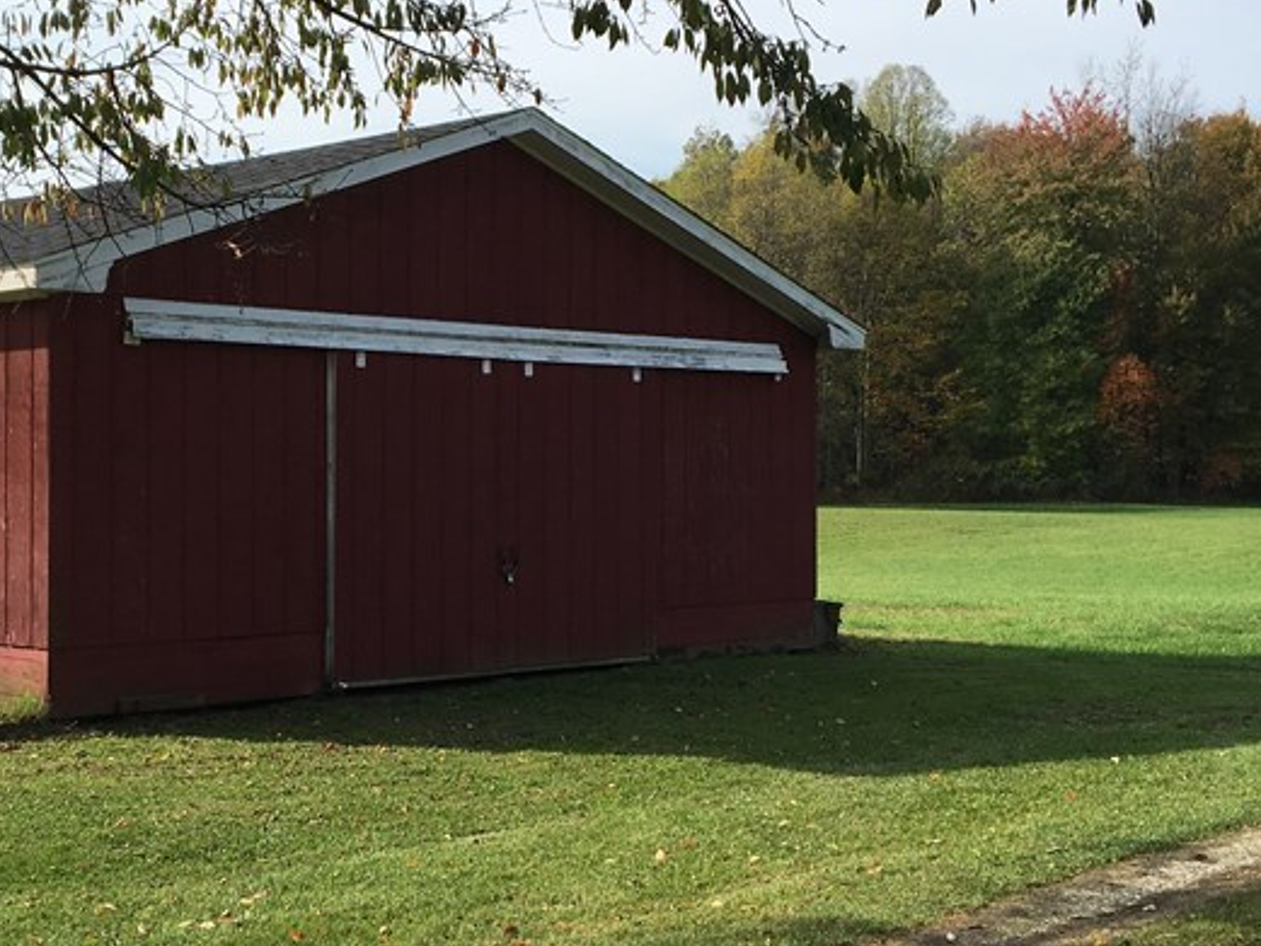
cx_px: 387
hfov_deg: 33.4
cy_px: 443
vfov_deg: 25.7
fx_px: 2077
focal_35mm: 57
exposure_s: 1/1479
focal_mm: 4.15
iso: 25
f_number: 2.2
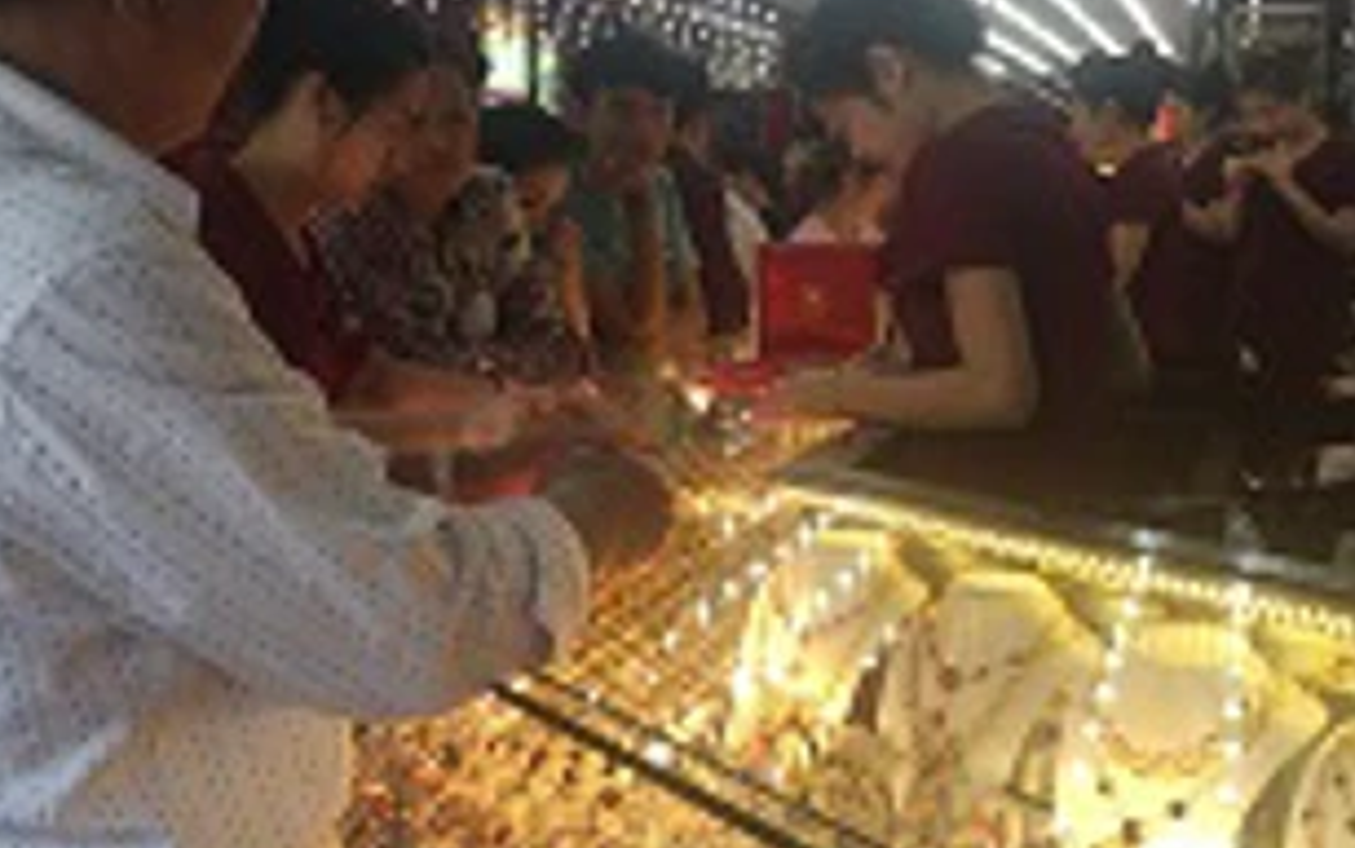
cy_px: 327
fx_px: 1440
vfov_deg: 32.7
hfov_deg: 50.0
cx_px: 525
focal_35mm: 39
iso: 40
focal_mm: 4.15
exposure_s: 1/120
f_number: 2.2
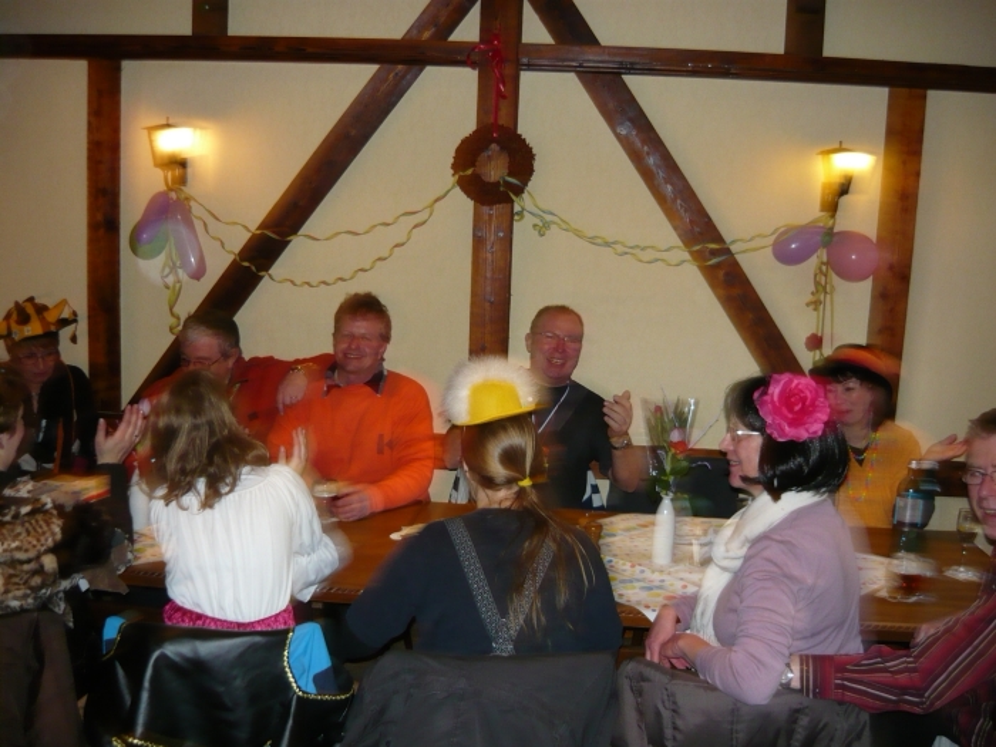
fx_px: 950
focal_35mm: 33
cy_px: 374
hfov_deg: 55.4
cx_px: 498
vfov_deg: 42.9
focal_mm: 5.5
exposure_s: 1/30
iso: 200
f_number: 2.8
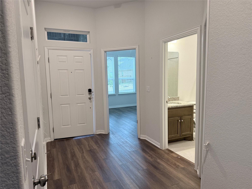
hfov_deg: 71.6
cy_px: 94
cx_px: 126
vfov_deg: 56.8
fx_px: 175
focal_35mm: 24
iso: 250
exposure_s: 1/120
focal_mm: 6.76
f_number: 1.78
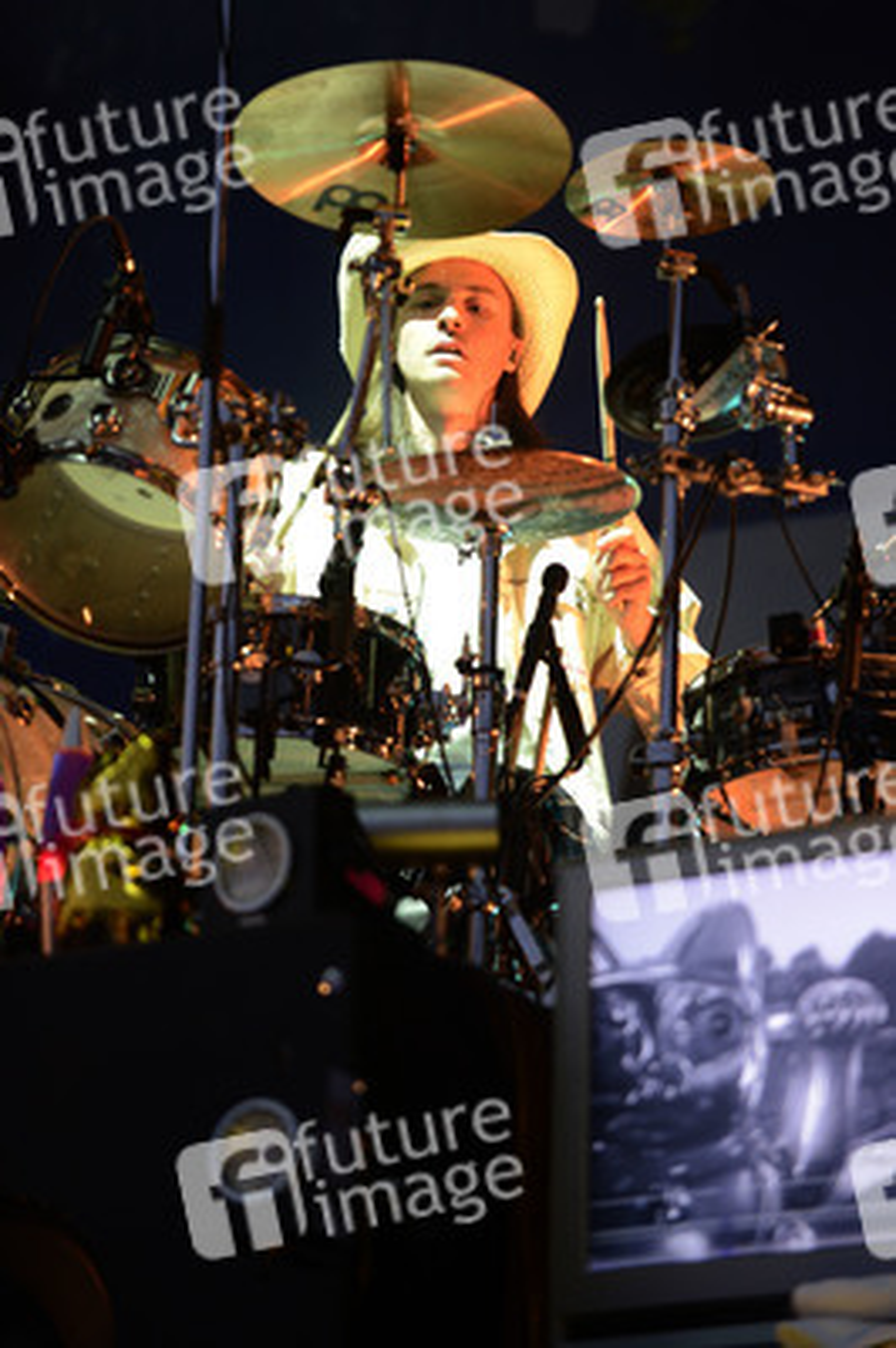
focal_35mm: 200
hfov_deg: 6.9
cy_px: 674
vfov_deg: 10.3
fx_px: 7479
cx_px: 448
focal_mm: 200
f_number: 2.8
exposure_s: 1/320
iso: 2500
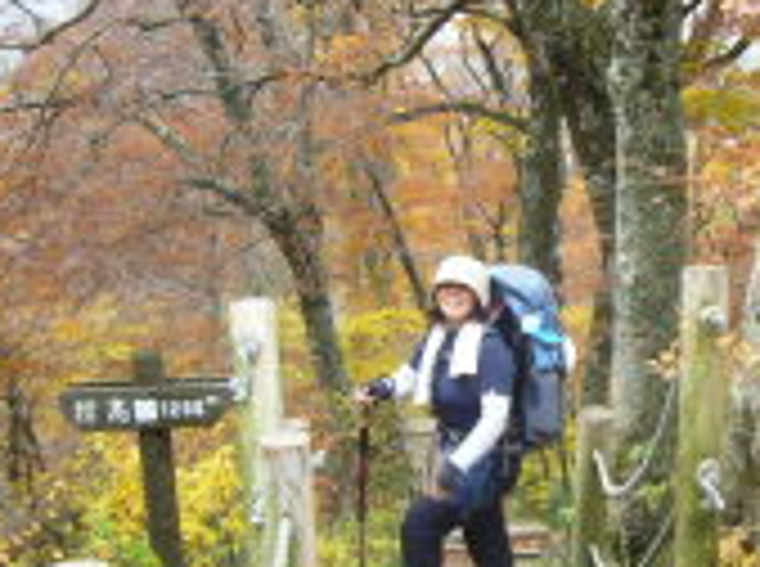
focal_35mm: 58
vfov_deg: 25.1
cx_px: 580
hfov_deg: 32.6
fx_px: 1271
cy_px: 212
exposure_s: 1/50
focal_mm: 4.6
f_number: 2.8
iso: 80
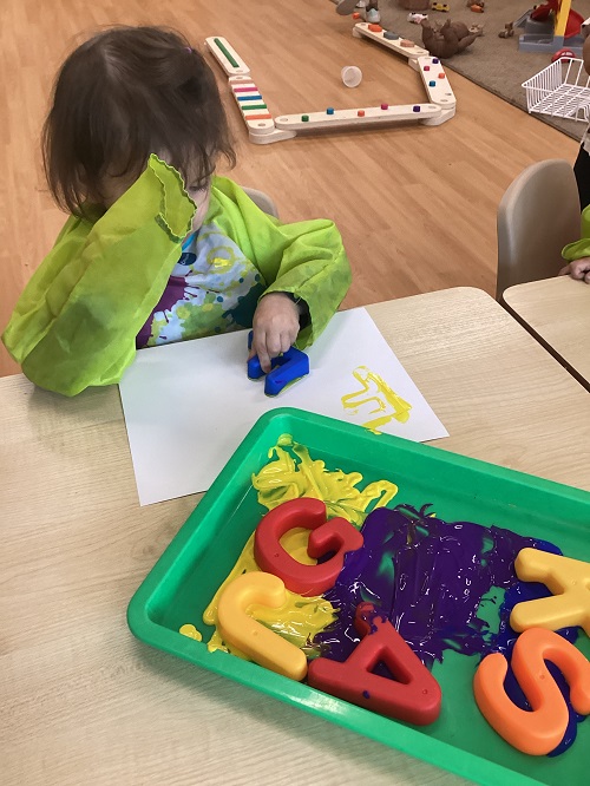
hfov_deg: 45.5
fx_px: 704
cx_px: 295
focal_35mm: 31
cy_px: 393
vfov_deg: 58.3
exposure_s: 1/60
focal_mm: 3.3
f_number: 2.4
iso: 200
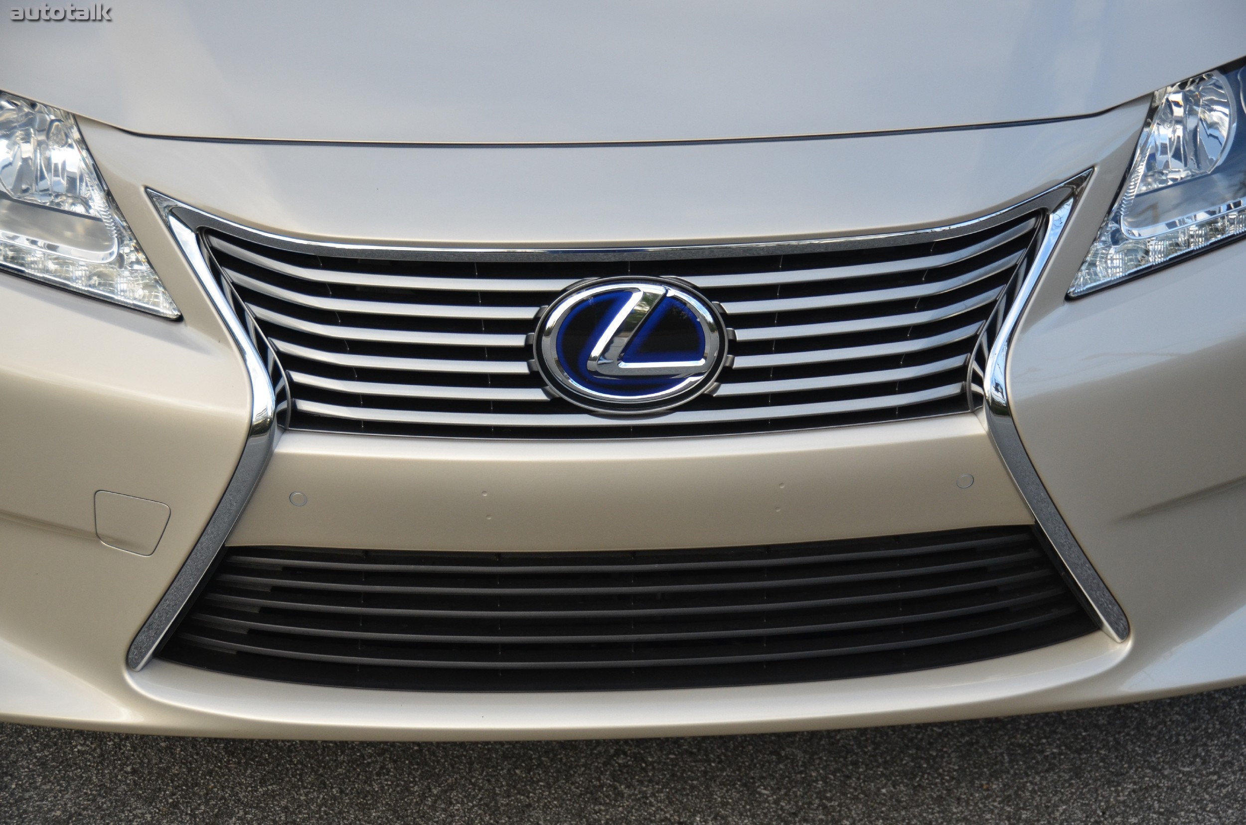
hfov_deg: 26.0
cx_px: 623
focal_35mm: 78
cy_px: 412
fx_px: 2694
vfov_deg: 17.4
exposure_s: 1/800
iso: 800
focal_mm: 52
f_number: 4.8
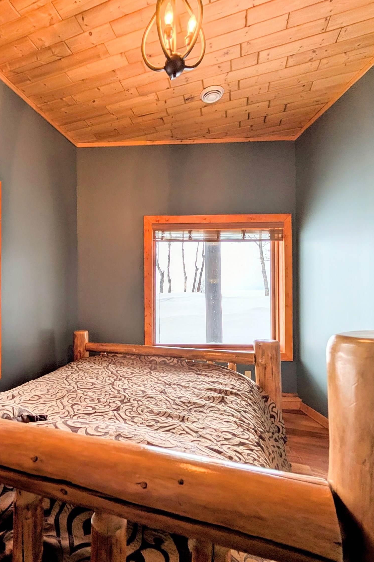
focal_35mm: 17
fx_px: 265
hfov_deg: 67.9
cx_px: 116
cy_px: 286
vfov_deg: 93.3
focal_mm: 2.02
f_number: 1.7
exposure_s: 1/248
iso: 50
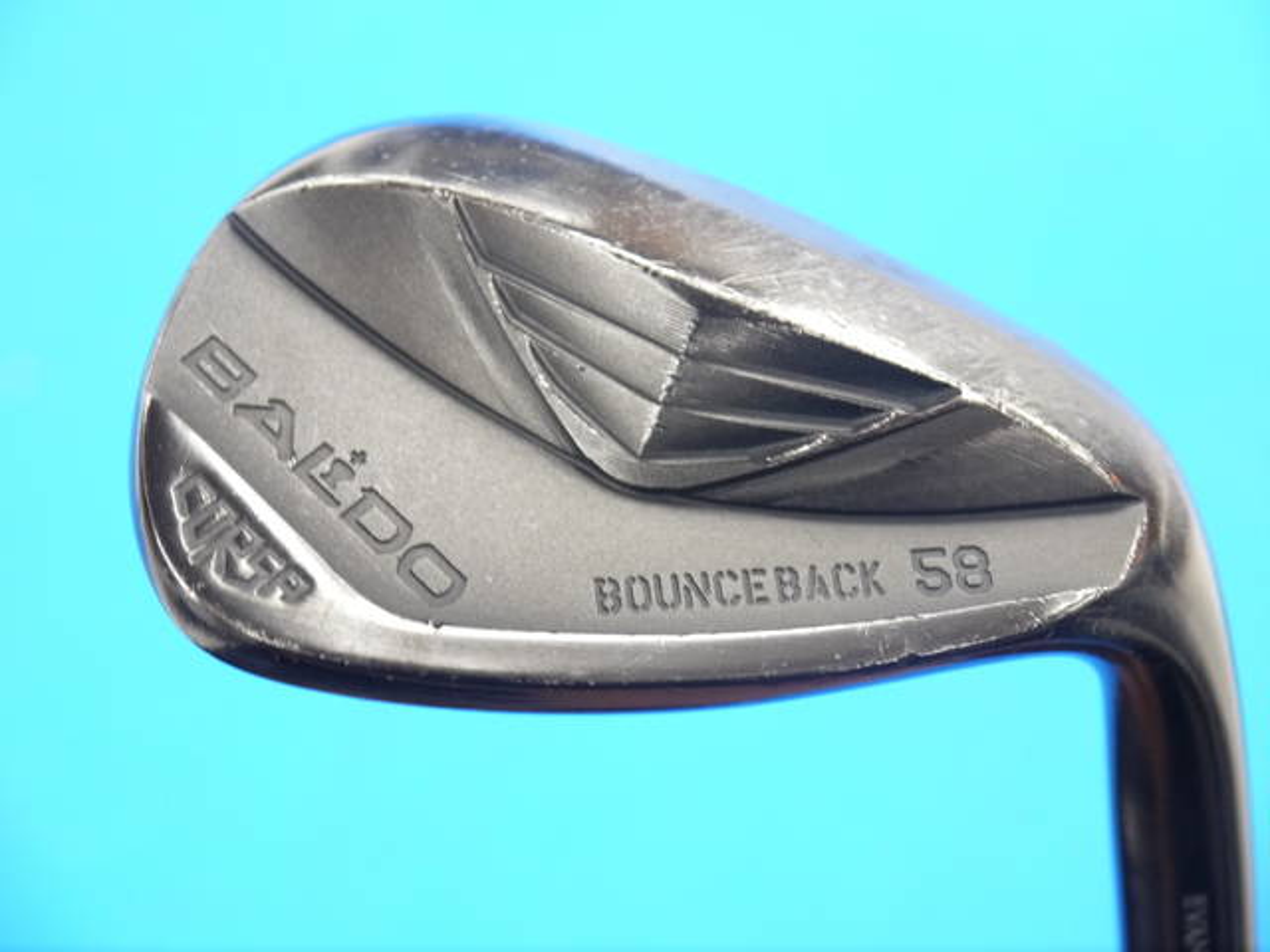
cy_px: 476
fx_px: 3082
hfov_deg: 23.3
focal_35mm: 84
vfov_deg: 17.6
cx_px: 635
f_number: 5.6
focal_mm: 42
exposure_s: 1/50
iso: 800
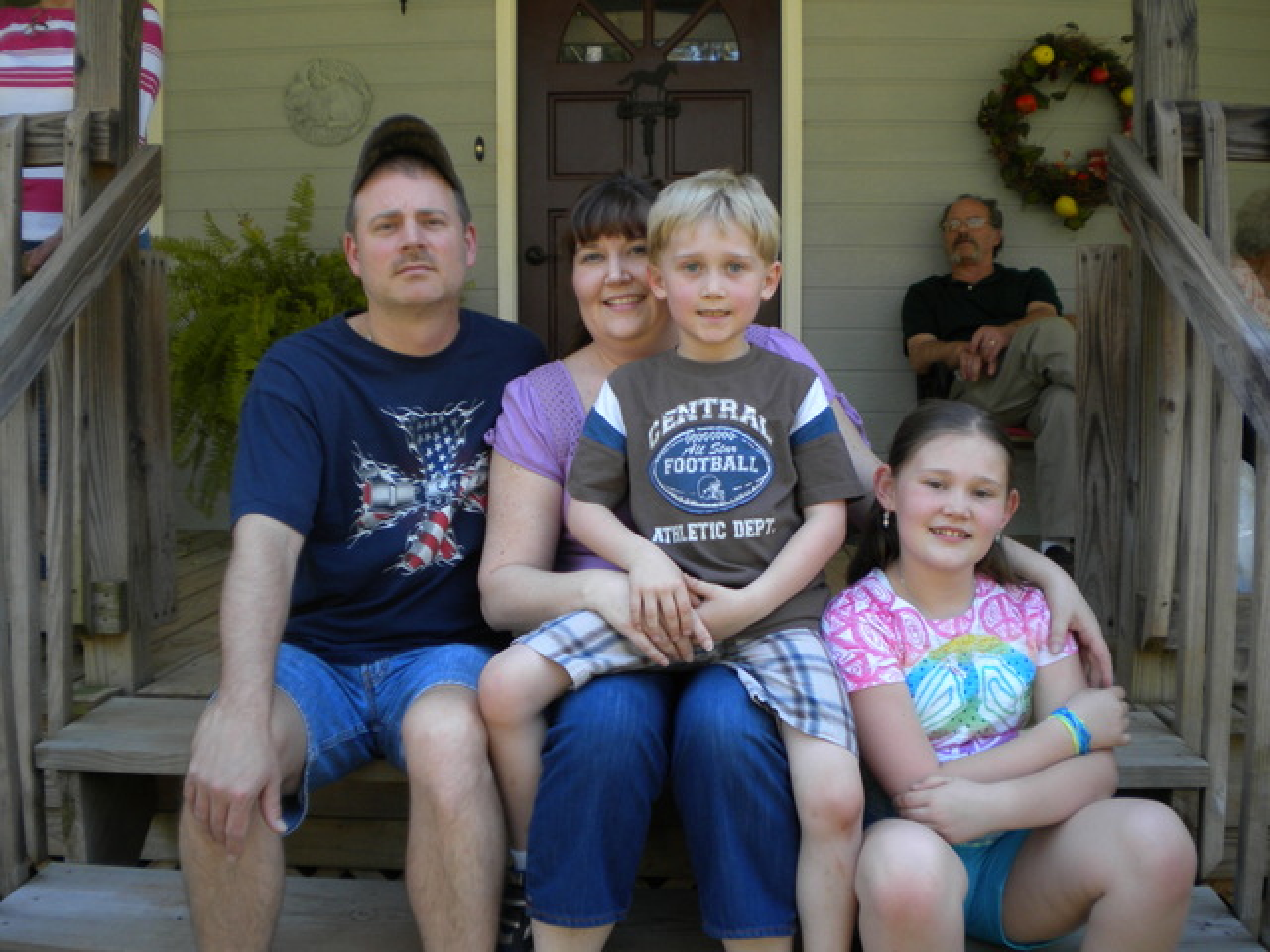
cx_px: 635
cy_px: 476
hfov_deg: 52.6
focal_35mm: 35
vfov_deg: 40.7
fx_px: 1284
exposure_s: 1/101
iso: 80
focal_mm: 6.3
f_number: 3.1
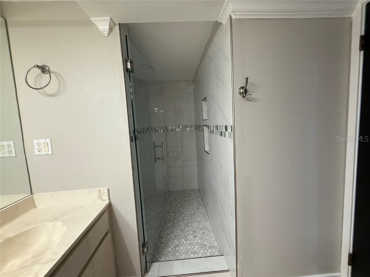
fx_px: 150
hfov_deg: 102.1
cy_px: 138
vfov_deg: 85.7
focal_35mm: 14
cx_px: 185
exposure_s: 1/60
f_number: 2.2
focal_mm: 2.22
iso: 320
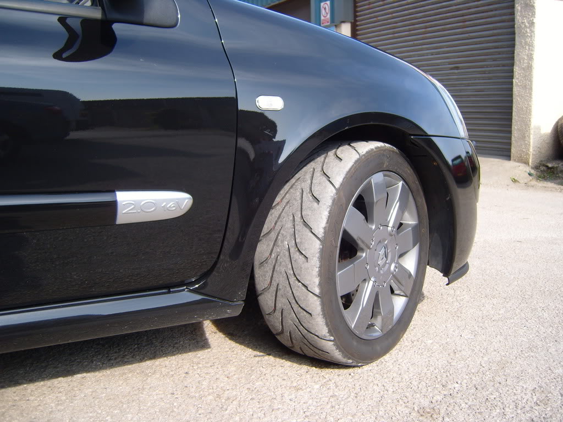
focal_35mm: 35
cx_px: 282
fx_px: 569
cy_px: 211
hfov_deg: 52.6
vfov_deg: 40.7
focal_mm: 7.4
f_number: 7.1
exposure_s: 1/60
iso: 80
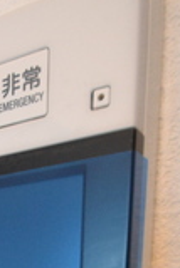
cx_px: -28
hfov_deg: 22.2
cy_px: 352
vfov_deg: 28.5
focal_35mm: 57
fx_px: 427
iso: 1600
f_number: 5
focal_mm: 9.5
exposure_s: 1/100
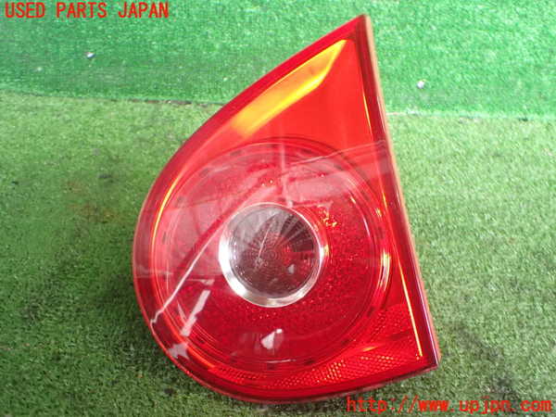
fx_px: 482
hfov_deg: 60.0
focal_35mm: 30
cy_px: 208
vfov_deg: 46.8
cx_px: 278
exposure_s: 1/80
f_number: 2.3
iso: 800
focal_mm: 5.4
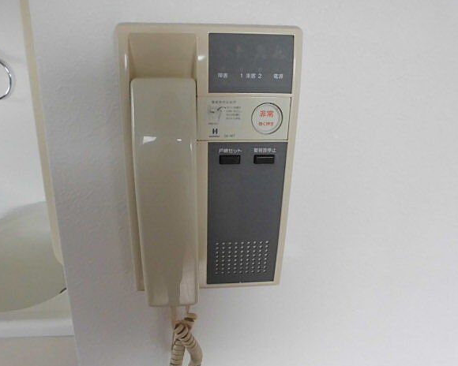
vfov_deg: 51.5
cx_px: 220
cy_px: 182
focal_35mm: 28
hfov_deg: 62.2
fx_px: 380
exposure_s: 1/60
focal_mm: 4.6
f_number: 3.5
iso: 400
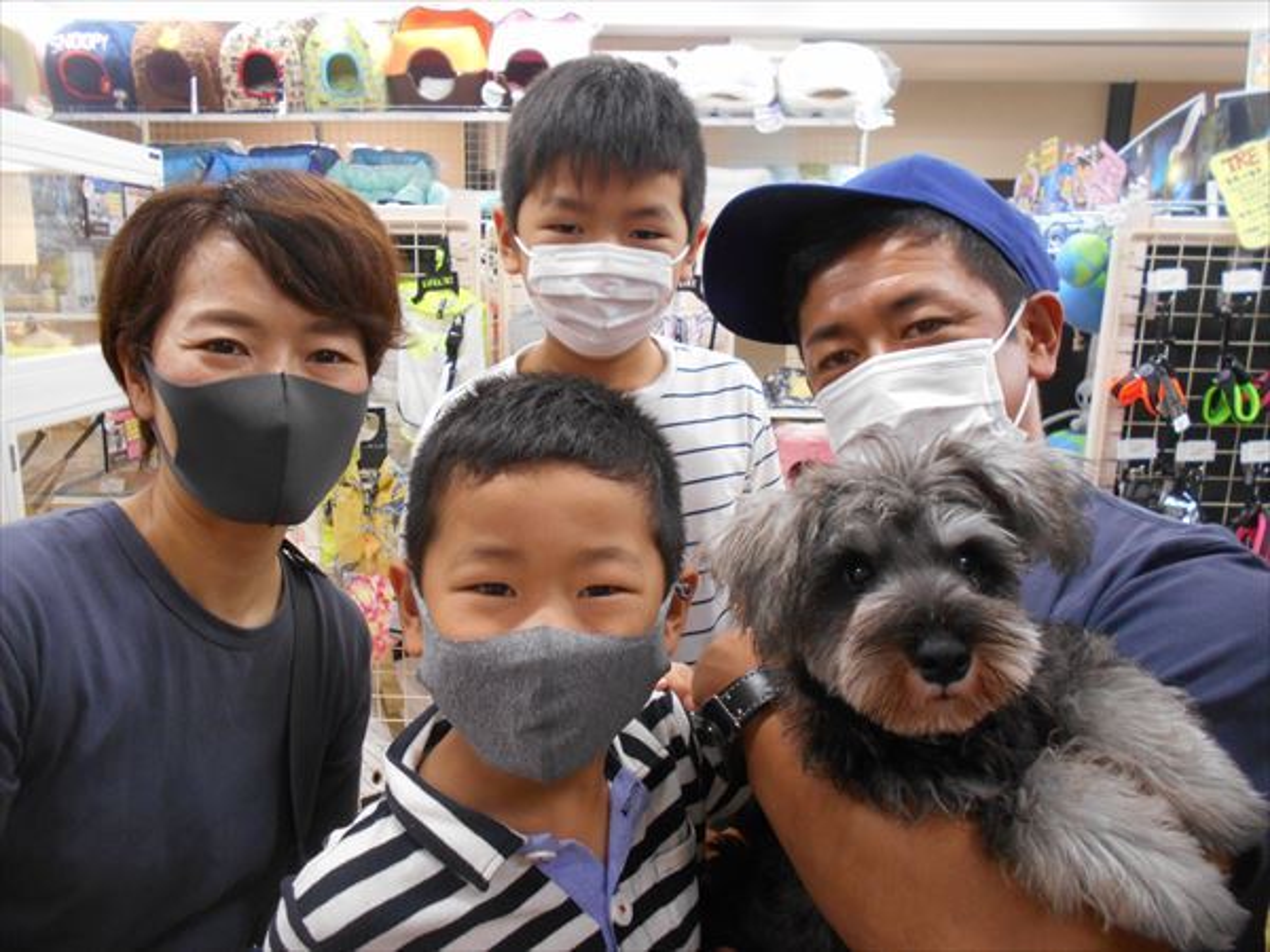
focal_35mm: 26
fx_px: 954
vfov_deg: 53.1
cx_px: 635
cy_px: 476
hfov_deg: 67.3
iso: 280
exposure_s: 1/30
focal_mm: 4.6
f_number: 3.2
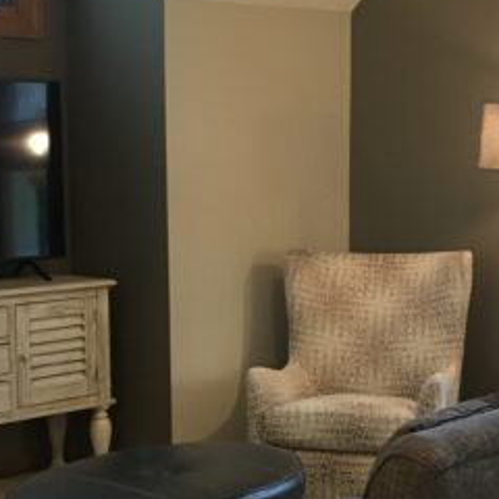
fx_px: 1337
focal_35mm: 82
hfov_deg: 21.1
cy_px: 301
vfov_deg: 21.1
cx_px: 335
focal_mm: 4.15
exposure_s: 1/30
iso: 200
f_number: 2.2
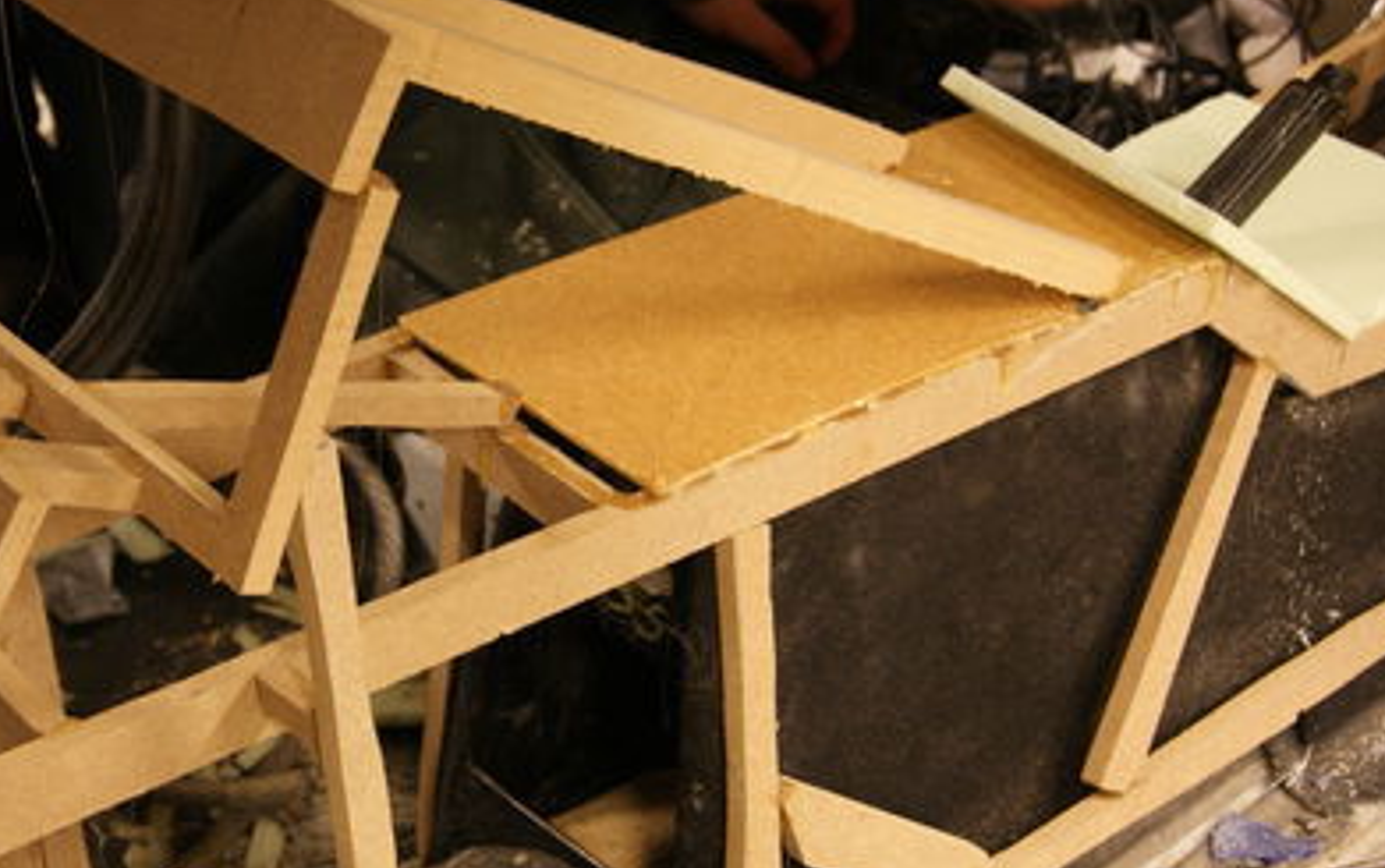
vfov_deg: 17.4
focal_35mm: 75
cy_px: 473
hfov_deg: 27.3
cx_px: 443
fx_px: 2833
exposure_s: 1/6
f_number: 4.5
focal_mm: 30
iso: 400
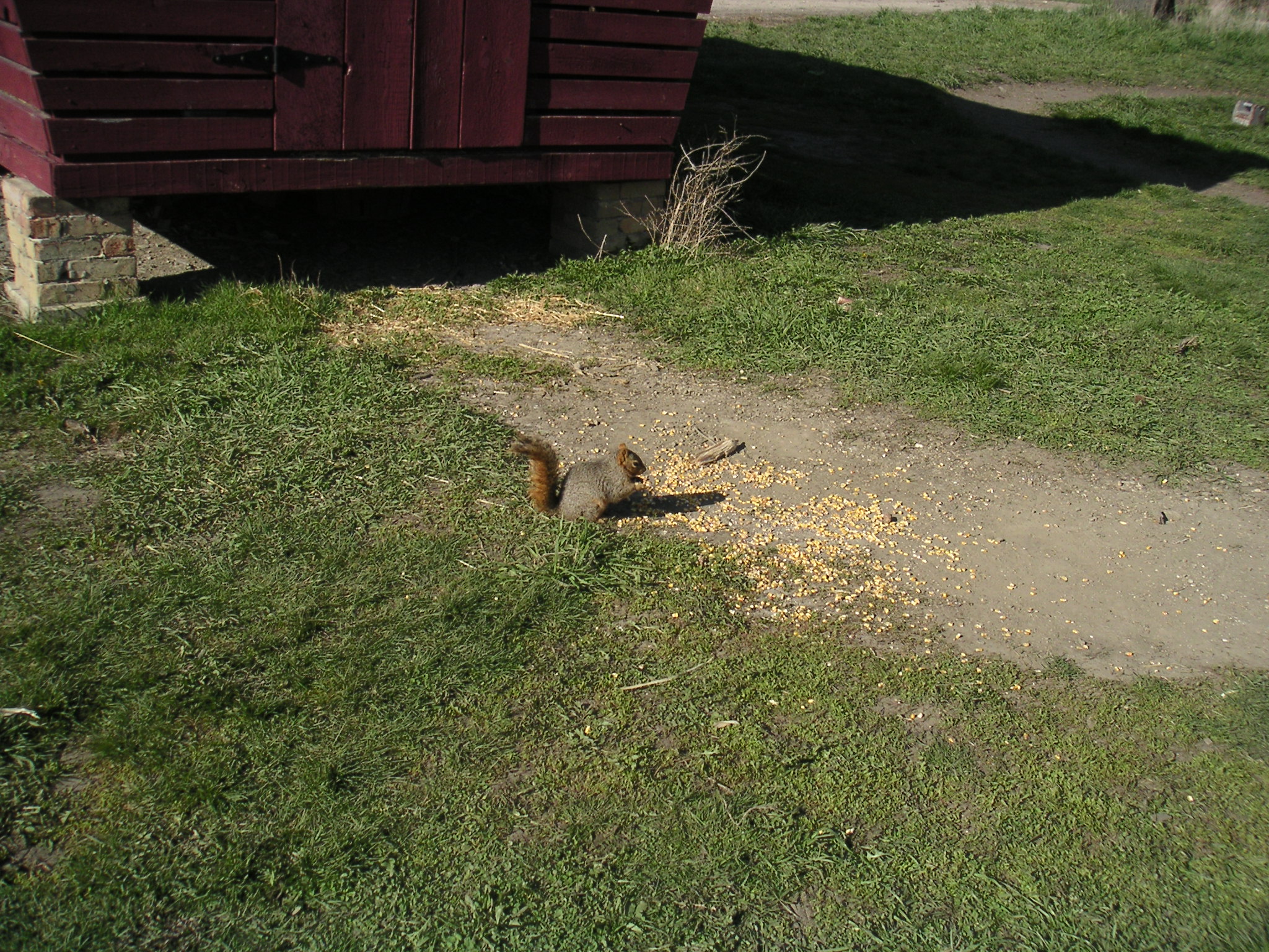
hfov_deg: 49.0
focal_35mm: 38
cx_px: 634
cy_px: 476
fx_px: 1393
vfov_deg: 37.7
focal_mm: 6
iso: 50
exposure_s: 1/750
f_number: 2.8
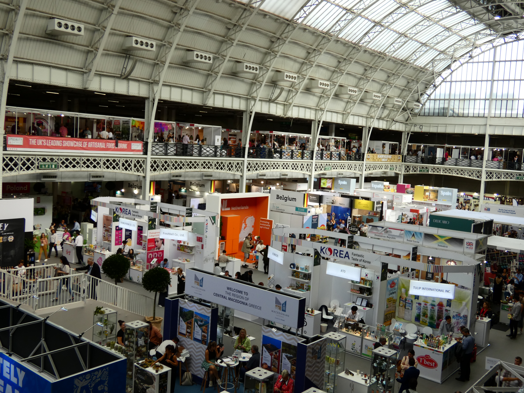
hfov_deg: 51.4
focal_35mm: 36
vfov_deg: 39.7
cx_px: 262
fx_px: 545
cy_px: 196
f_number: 3.5
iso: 80
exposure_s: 1/125
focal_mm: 6.5
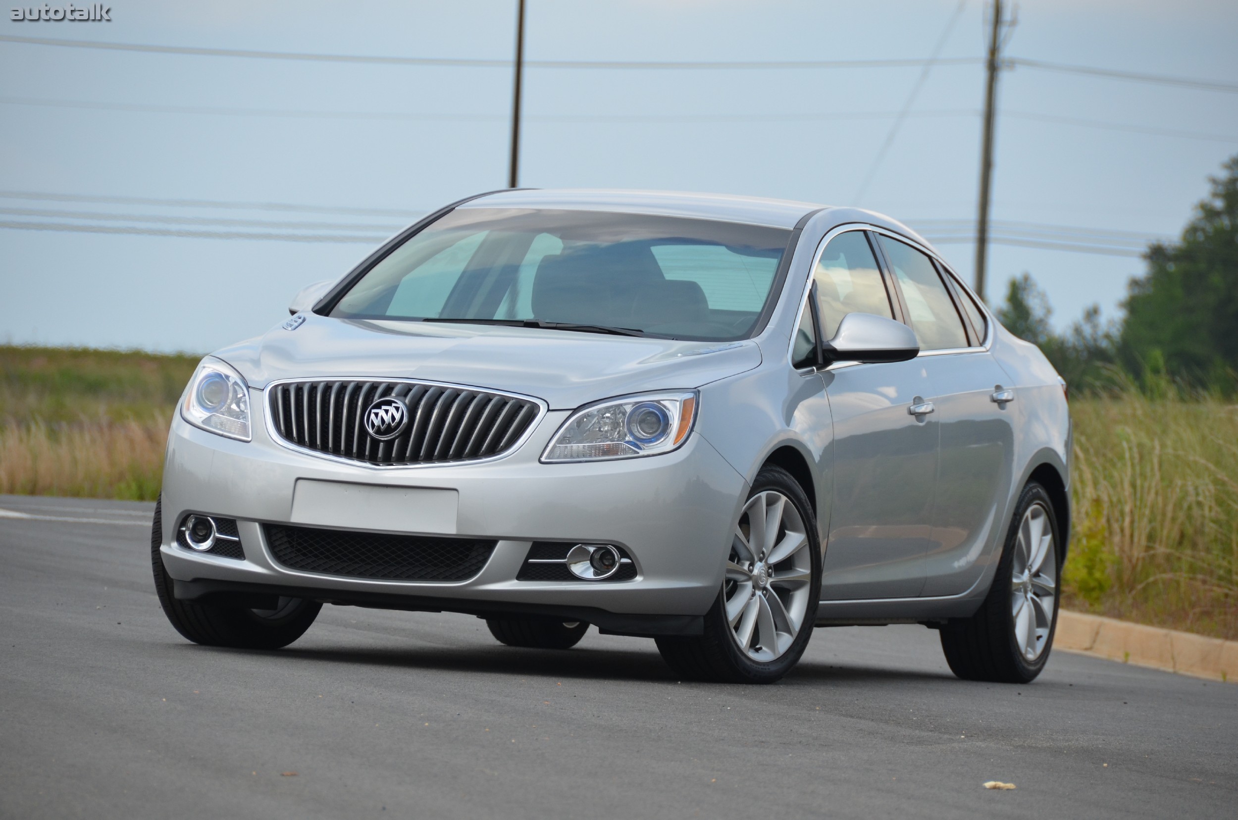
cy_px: 410
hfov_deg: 8.1
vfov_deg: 5.4
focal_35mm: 255
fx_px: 8751
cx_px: 619
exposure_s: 1/1250
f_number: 5.6
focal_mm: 170
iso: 400
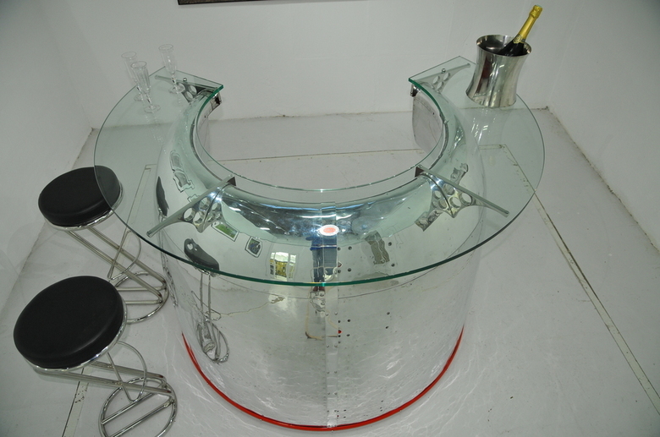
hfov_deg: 73.8
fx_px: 439
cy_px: 218
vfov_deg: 52.9
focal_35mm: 24
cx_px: 330
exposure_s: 1/60
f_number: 4
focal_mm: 16
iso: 400
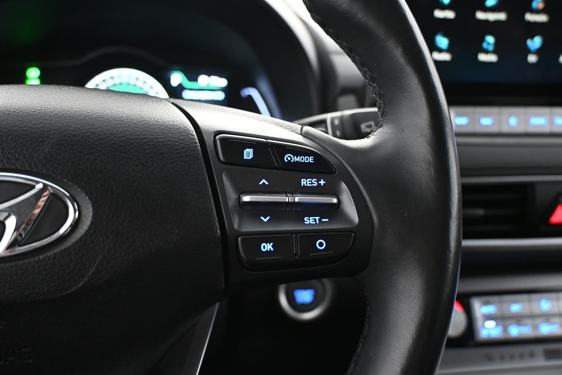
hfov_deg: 58.3
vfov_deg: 40.8
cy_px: 188
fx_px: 503
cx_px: 281
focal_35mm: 32
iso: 4000
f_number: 4
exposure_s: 1/30
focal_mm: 21.5
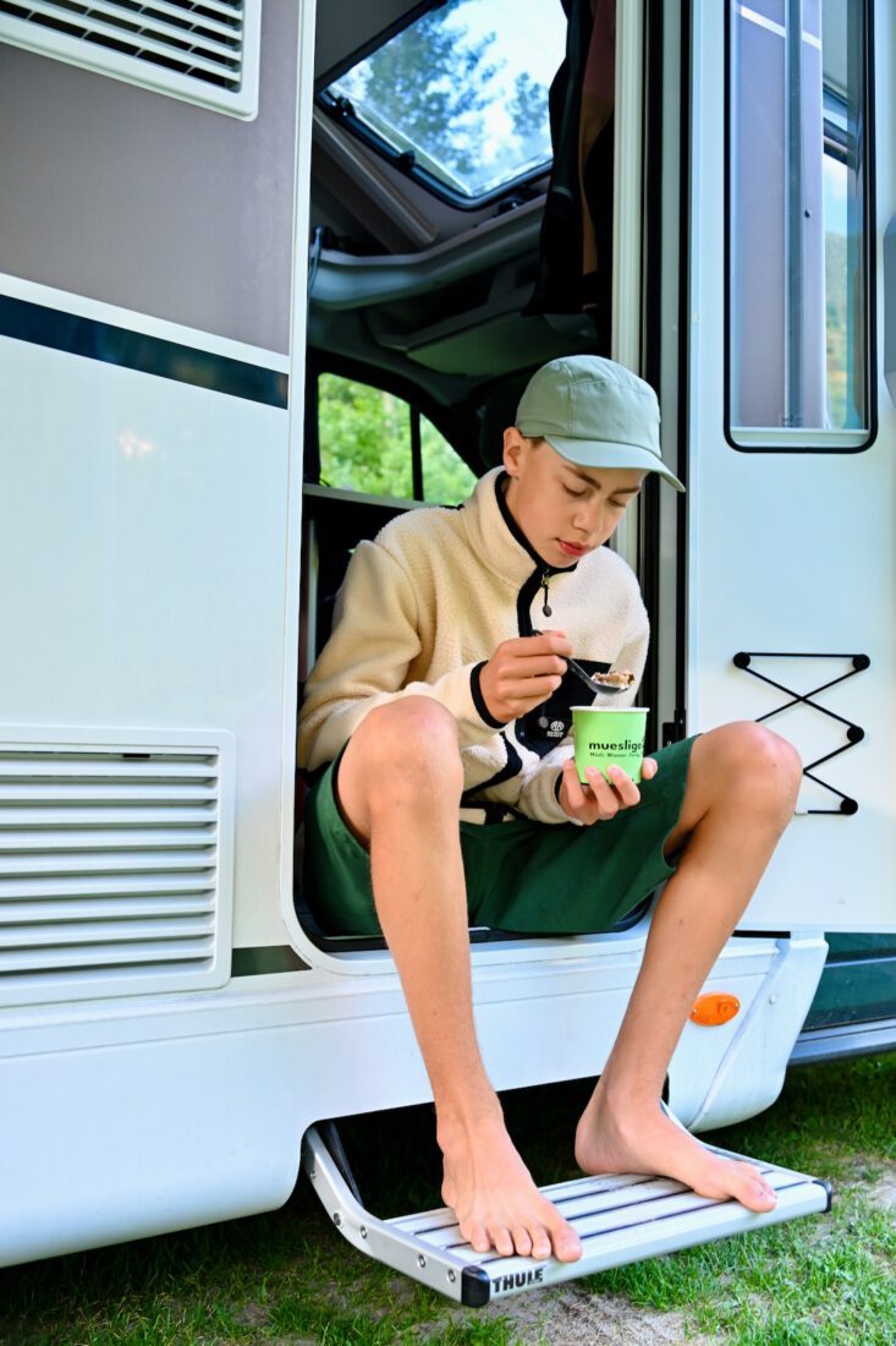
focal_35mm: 38
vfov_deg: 50.7
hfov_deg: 35.0
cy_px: 673
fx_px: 1419
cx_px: 448
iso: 720
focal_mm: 38
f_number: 5
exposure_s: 1/60
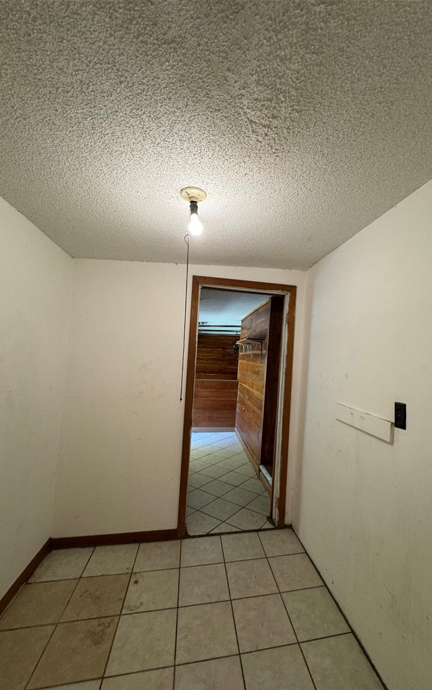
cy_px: 348
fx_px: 283
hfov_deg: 74.2
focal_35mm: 15
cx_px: 252
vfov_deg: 101.5
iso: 200
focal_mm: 2.22
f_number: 2.2
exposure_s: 1/60
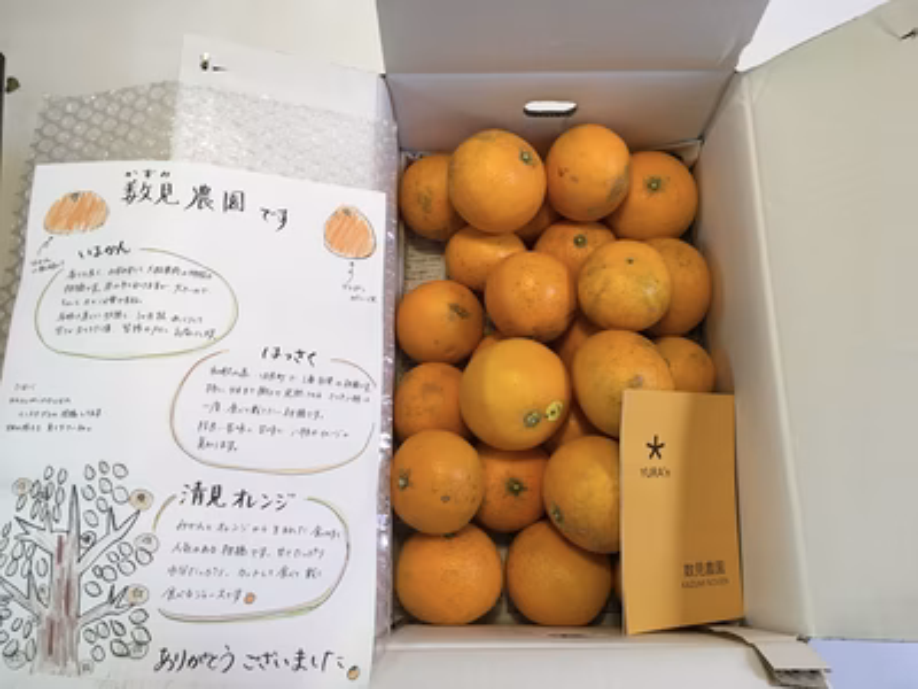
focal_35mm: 29
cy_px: 344
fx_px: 769
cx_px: 459
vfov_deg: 48.2
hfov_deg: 61.7
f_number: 2.2
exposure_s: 1/33
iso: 50
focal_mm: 4.15
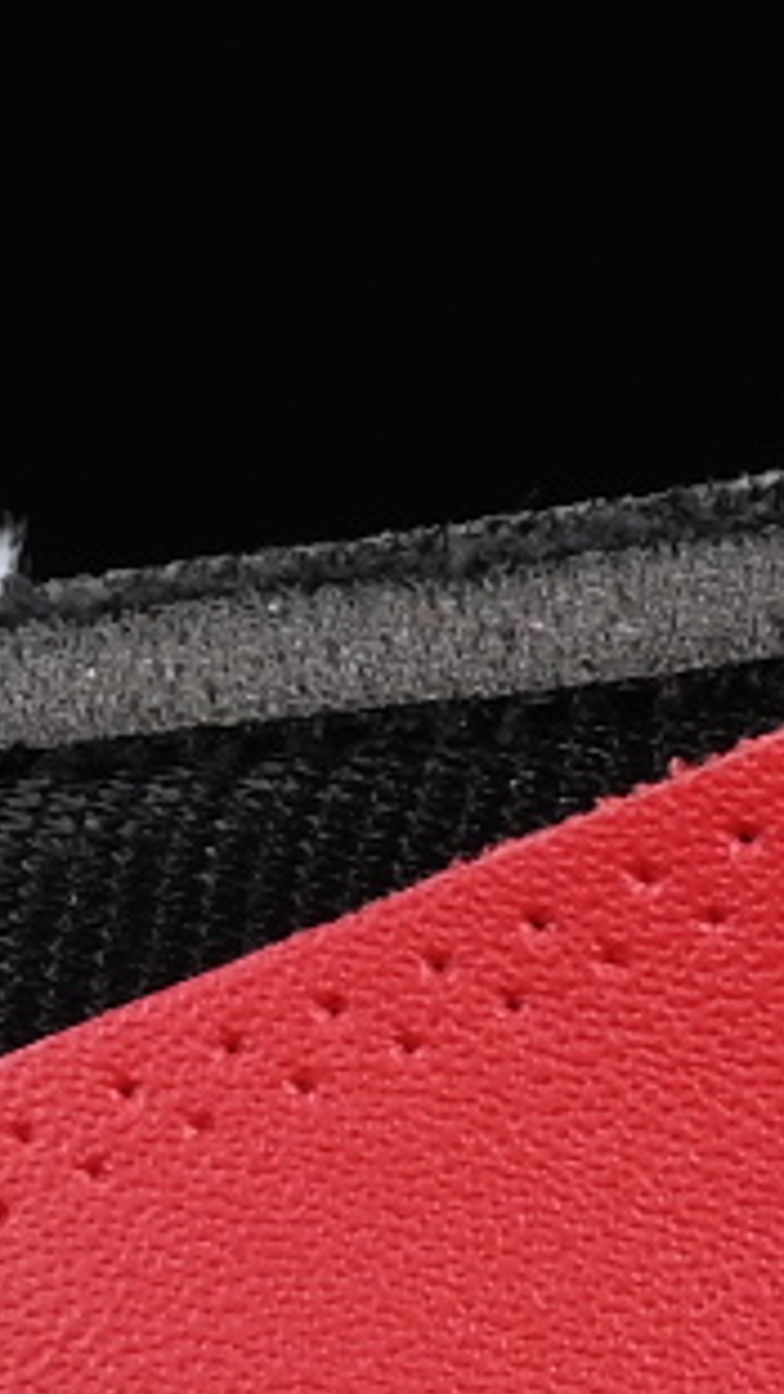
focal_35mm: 662
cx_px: 2787
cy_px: 2766
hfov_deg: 1.8
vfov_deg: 3.2
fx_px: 24448
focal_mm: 47
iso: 160
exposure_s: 1/80
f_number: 8
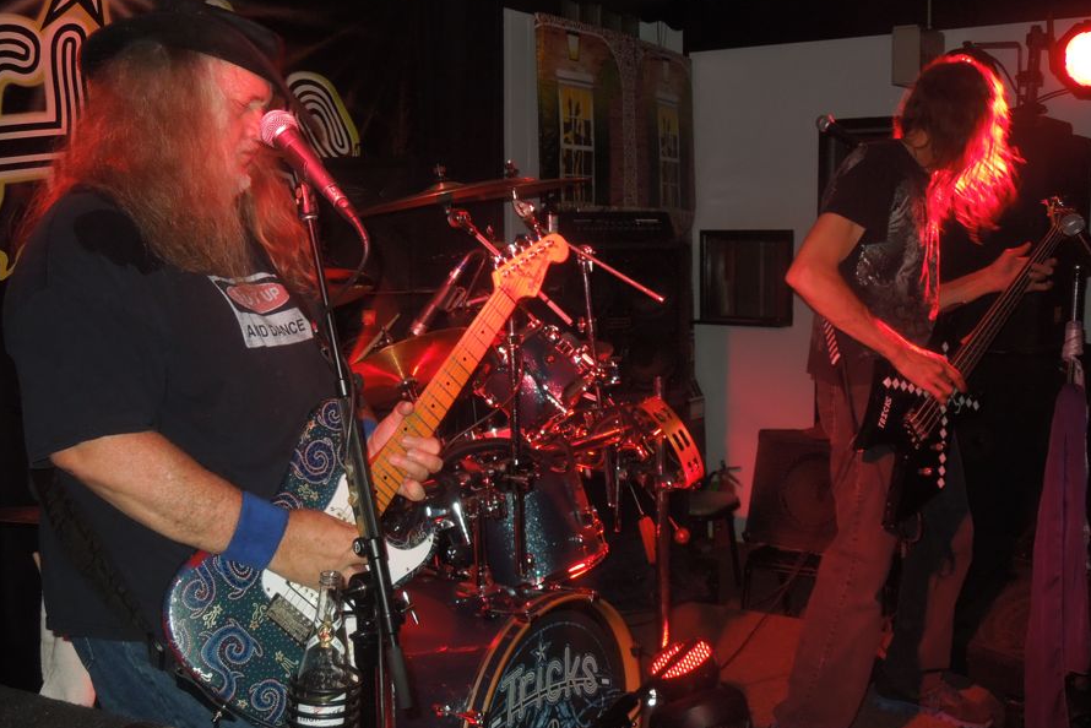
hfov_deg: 47.4
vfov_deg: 32.7
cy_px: 356
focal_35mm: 41
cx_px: 547
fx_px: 1243
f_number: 3.8
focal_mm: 7
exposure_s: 1/30
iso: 400
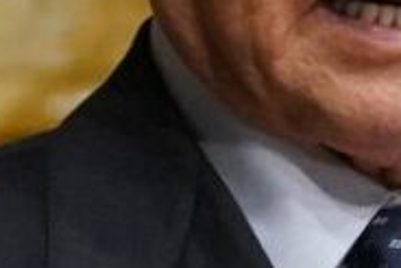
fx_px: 11716
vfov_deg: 1.3
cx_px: 527
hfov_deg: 2.0
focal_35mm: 1051
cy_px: -56
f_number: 4.5
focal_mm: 168
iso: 8000
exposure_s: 1/160
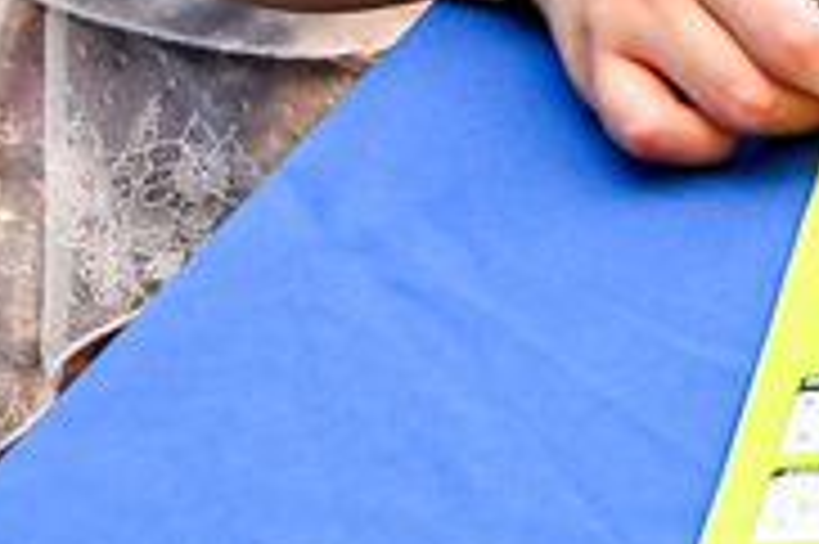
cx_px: 1800
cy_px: -836
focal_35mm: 99
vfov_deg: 11.1
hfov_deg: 15.1
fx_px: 2250
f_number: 4
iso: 1600
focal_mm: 15
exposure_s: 1/200
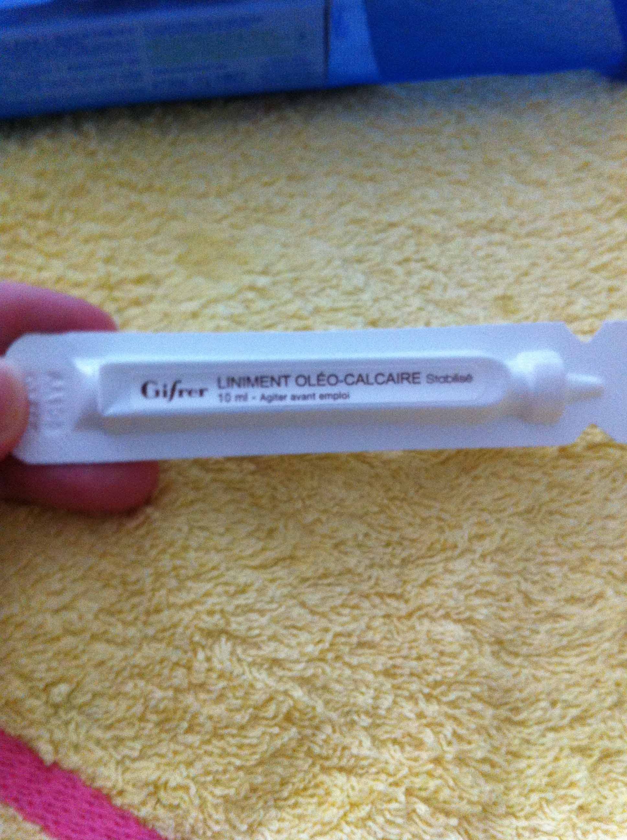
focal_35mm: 35
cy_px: 420
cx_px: 314
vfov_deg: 52.7
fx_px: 848
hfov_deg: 40.6
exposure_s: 1/15
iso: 320
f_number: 2.8
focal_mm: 3.85
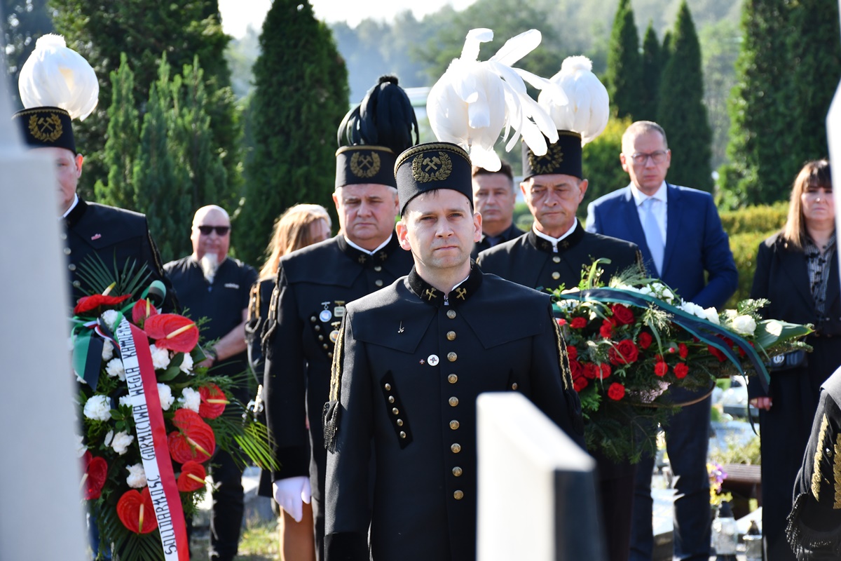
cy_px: 280
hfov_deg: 18.3
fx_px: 2616
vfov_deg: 12.2
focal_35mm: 112
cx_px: 420
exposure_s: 1/500
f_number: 5.6
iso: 320
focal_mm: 75
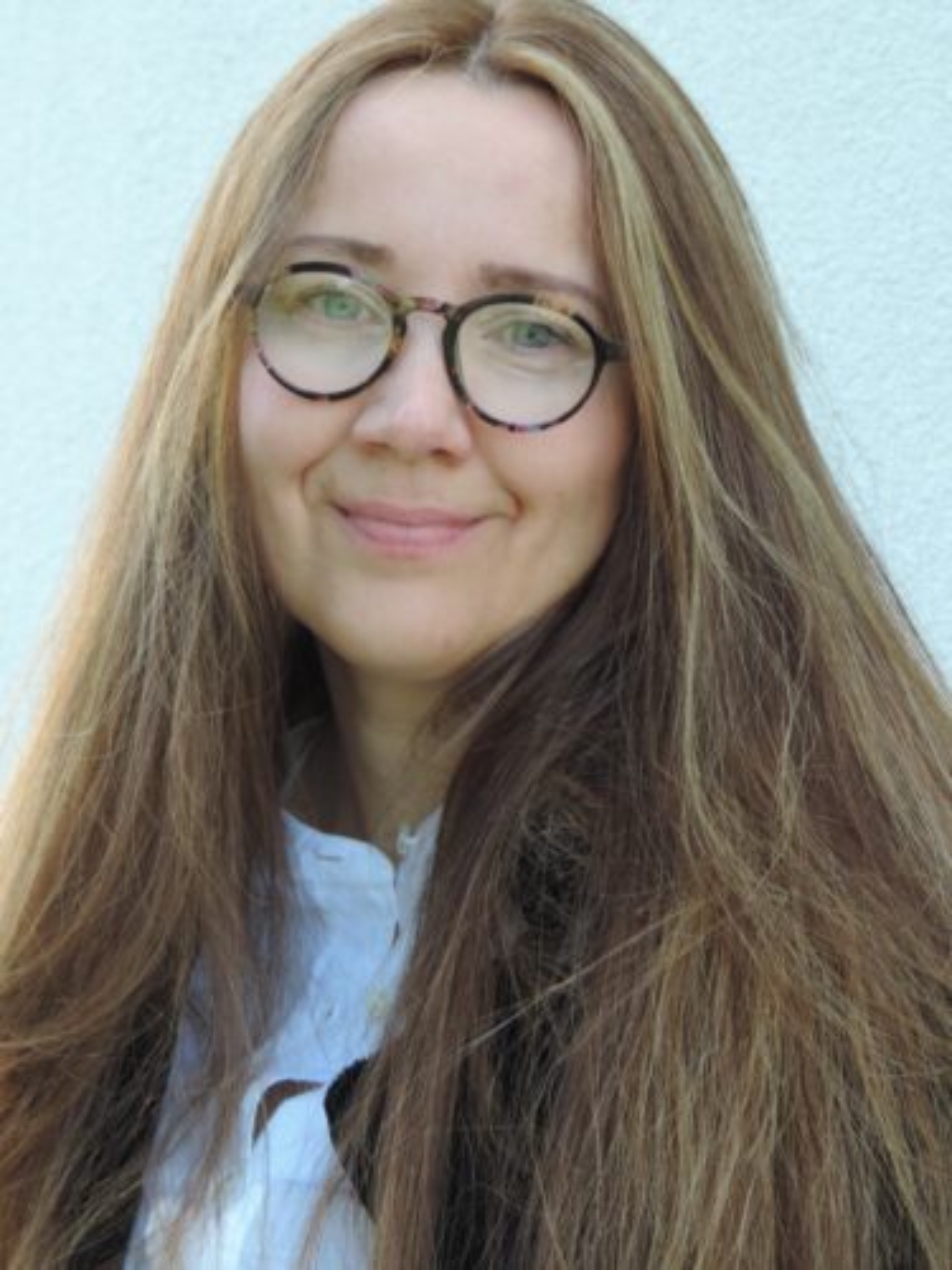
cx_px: 476
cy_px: 635
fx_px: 5684
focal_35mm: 155
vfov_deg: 12.7
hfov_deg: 9.6
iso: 250
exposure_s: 1/125
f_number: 4.4
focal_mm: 27.6
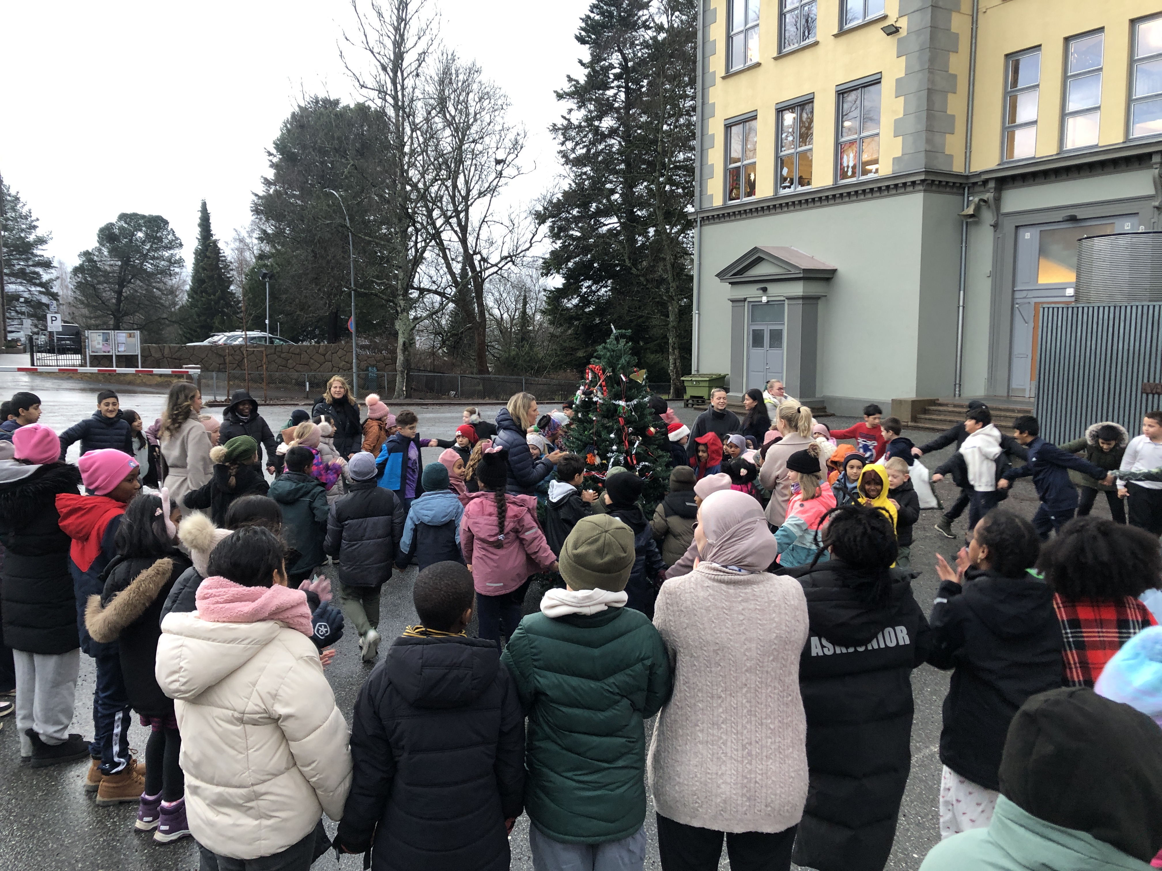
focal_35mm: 28
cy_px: 436
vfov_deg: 49.7
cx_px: 581
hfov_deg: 63.4
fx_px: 940
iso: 40
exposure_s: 1/24
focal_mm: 3.99
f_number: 1.8
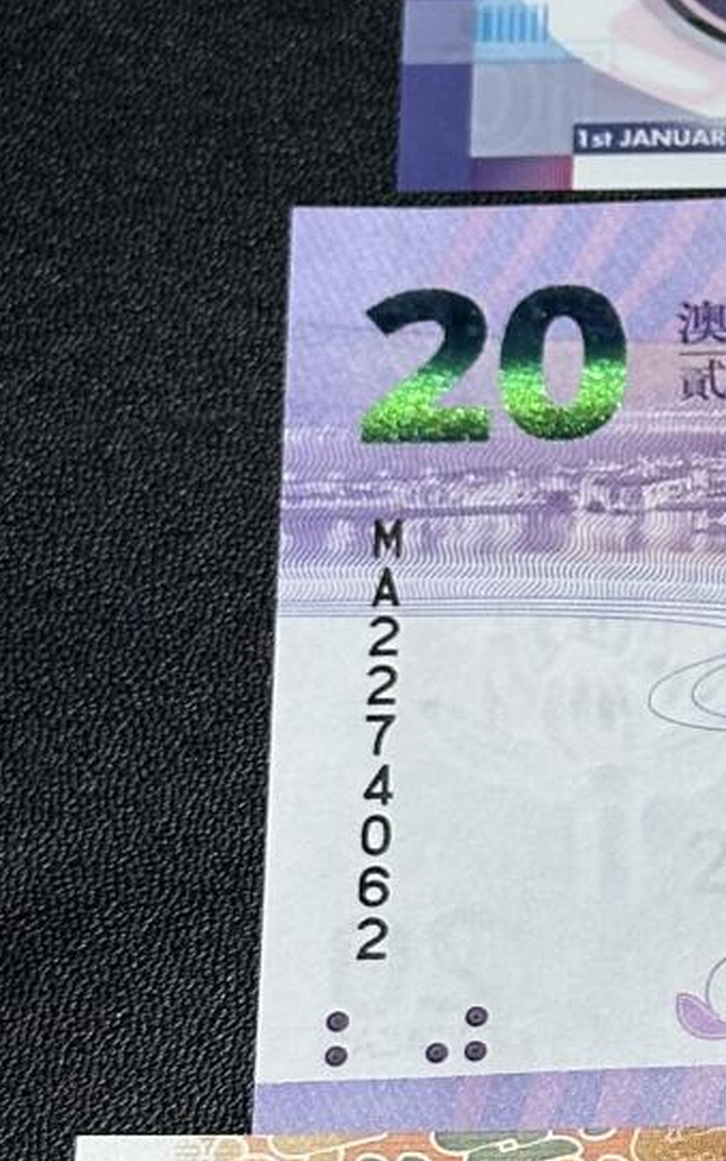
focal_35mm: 169
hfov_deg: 7.5
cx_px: 1383
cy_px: 947
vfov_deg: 12.3
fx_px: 5347
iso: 64
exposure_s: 1/50
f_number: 1.78
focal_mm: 6.86
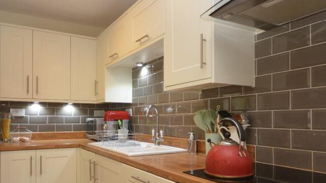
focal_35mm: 28
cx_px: 147
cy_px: 115
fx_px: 242
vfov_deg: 41.1
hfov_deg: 67.8
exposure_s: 1/60
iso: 1100
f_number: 4
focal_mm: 10
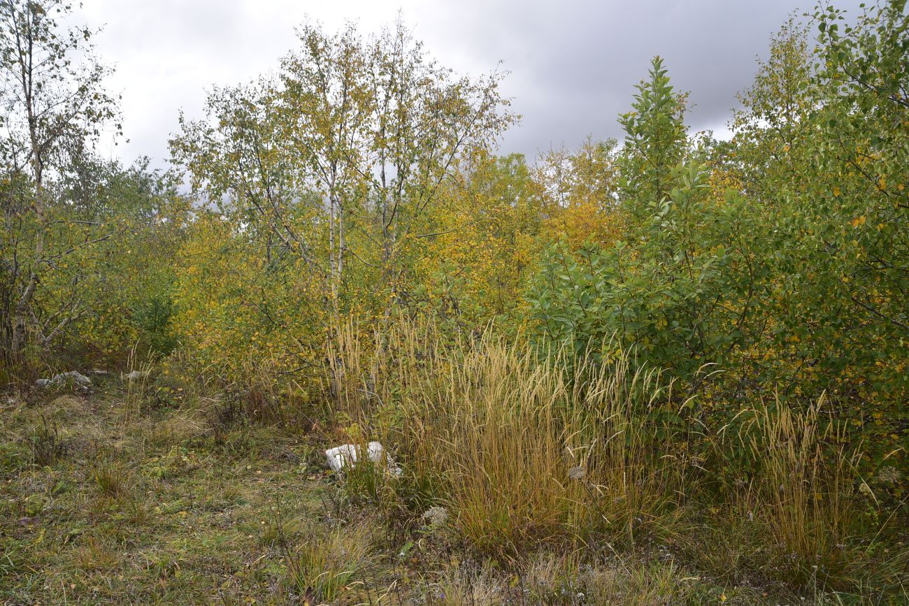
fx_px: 1263
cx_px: 454
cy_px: 303
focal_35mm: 50
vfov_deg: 27.0
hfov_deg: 39.6
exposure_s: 1/100
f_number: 8
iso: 100
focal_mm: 50
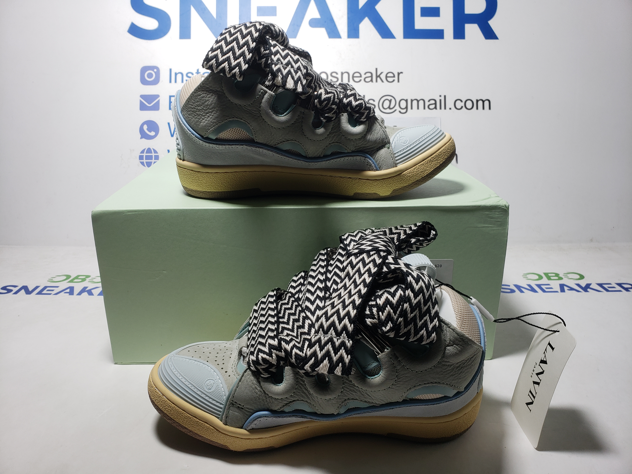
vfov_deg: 53.1
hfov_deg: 67.3
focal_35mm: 26
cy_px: 237
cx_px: 316
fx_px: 475
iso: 50
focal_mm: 4.3
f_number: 2.4
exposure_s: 1/168
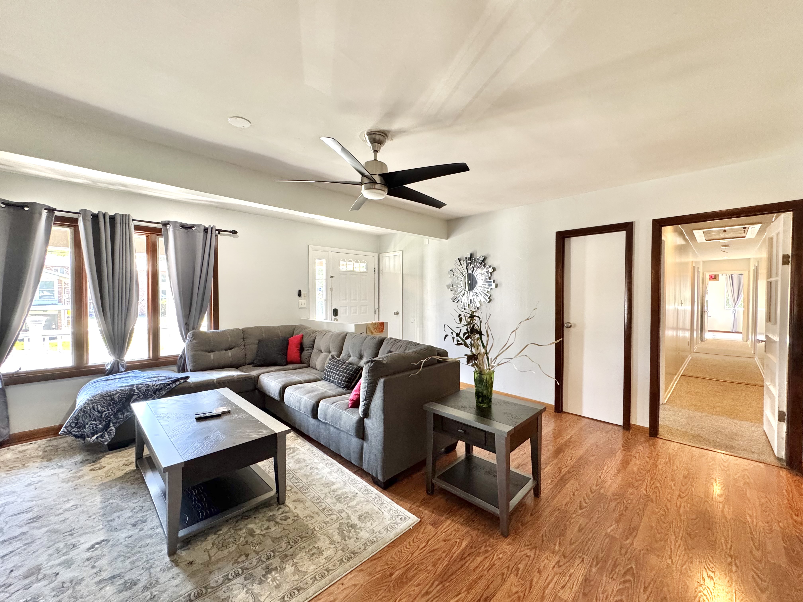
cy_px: 301
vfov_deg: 85.7
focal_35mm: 14
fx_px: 325
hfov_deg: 102.1
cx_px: 402
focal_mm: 2.22
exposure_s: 1/62
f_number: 2.2
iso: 320
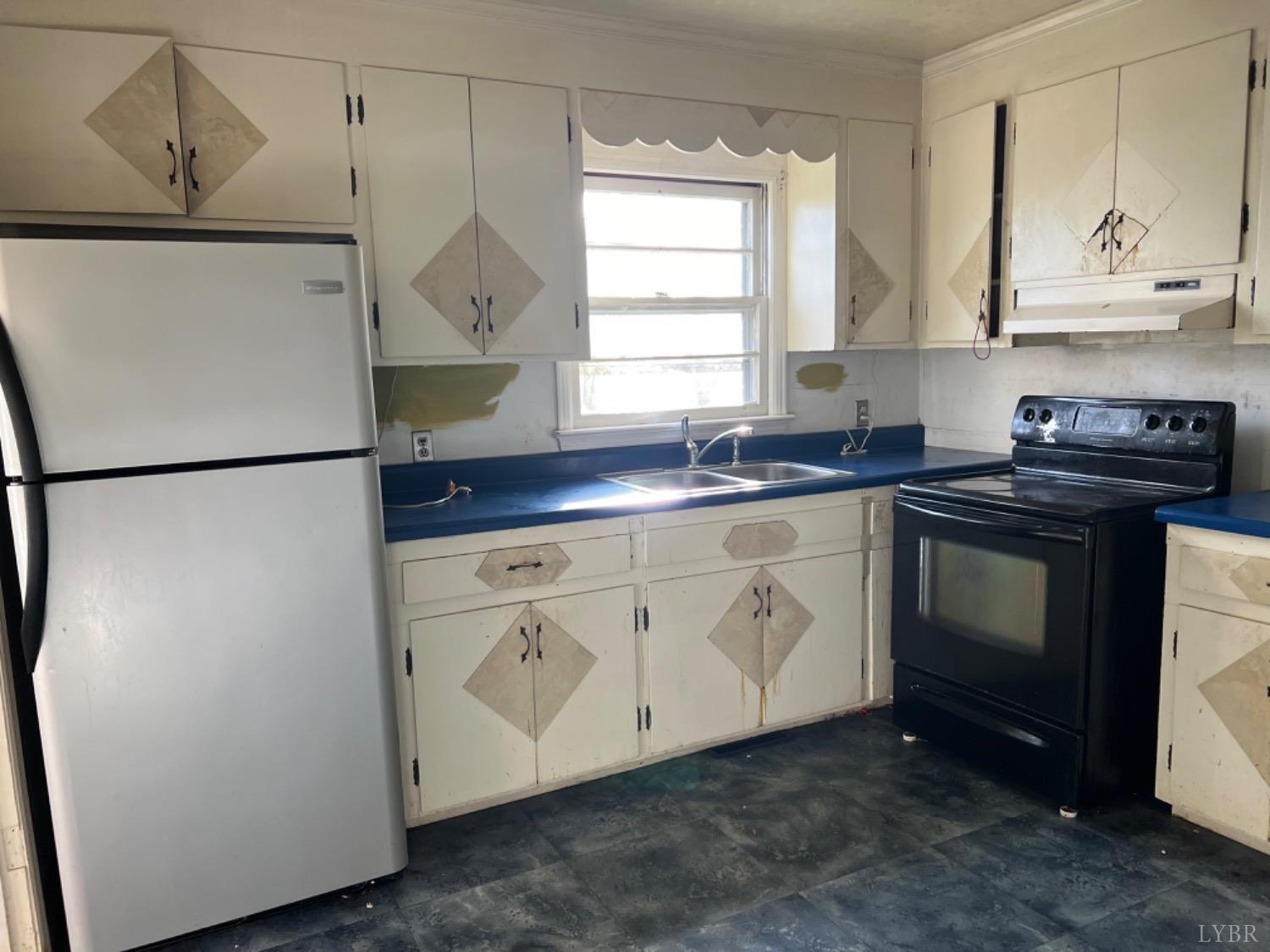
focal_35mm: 26
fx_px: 954
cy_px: 476
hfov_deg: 67.3
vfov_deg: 53.1
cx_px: 635
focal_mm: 5.7
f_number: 1.5
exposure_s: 1/121
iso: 100
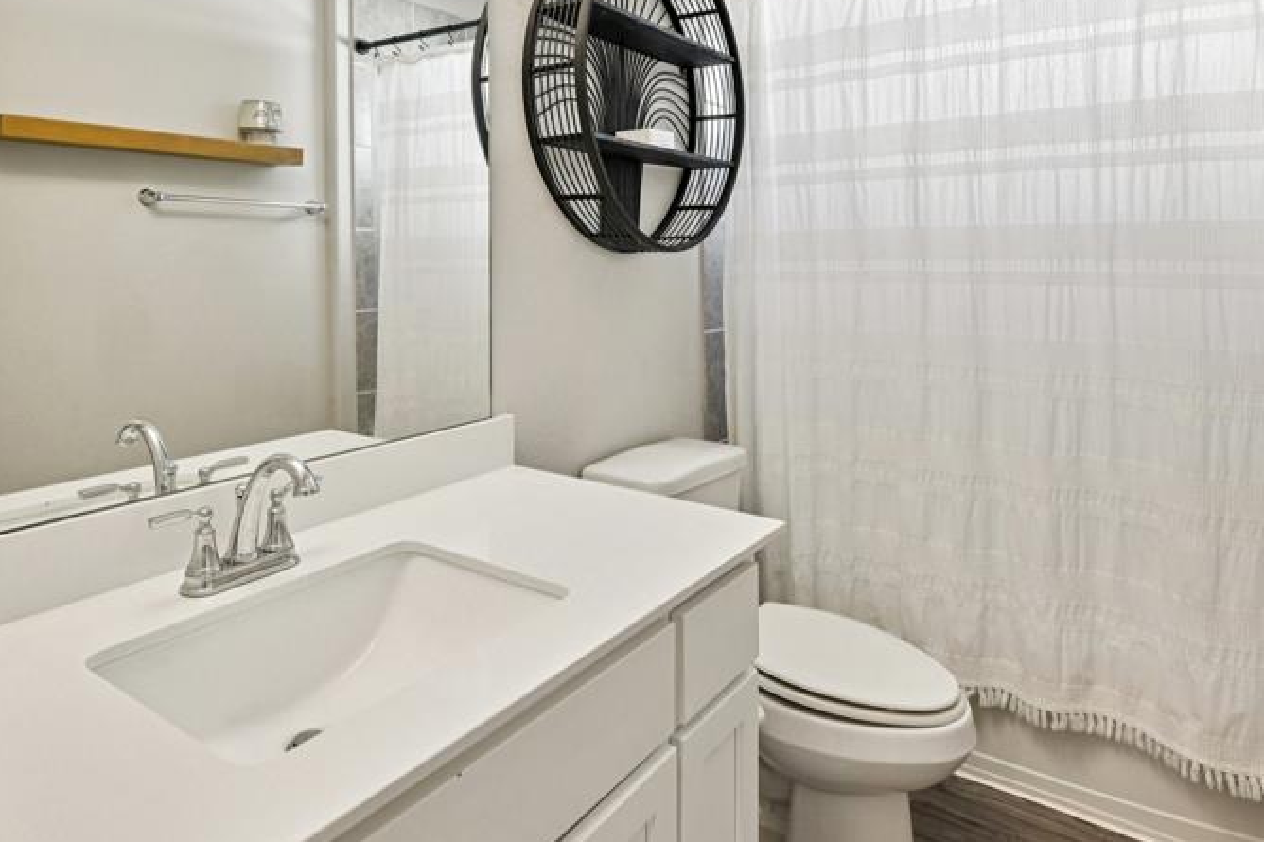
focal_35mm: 24
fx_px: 834
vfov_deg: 52.1
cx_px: 568
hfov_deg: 74.1
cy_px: 254
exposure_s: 1/25
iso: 400
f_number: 8
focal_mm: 15.5
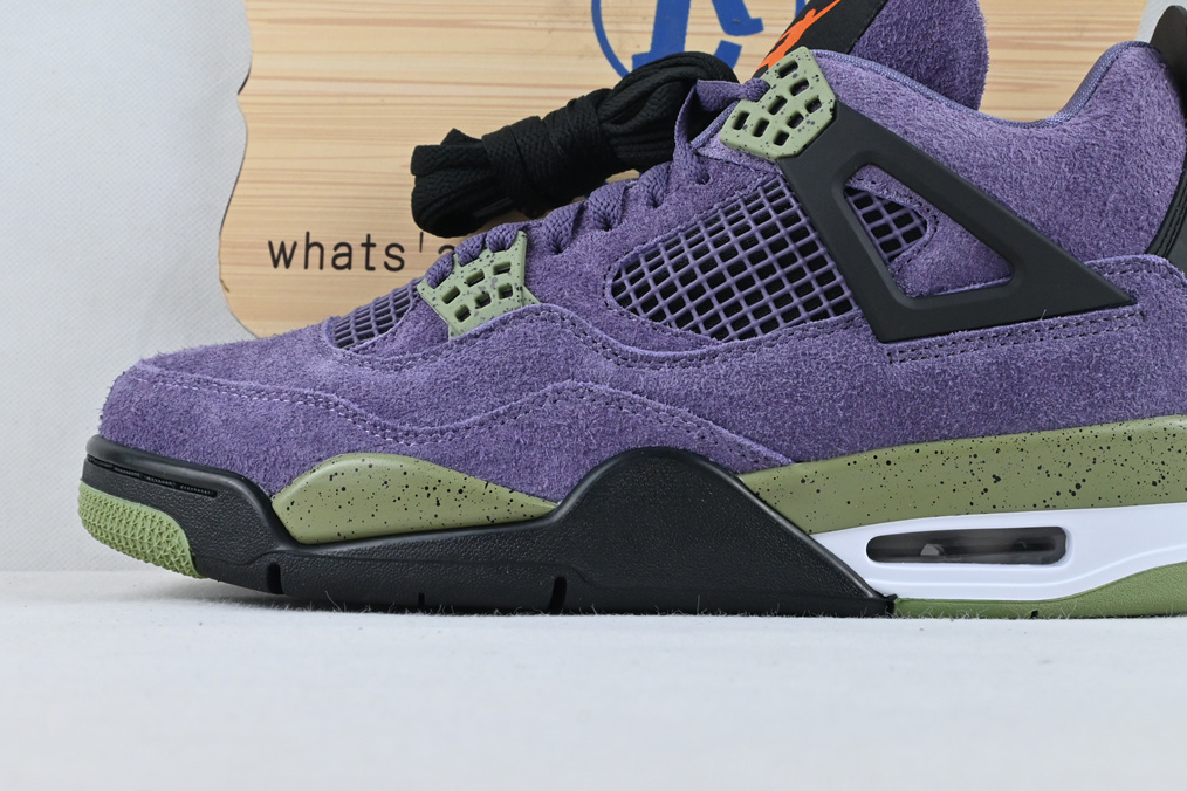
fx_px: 1932
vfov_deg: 23.1
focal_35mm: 59
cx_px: 658
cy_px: 360
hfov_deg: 34.1
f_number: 10
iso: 1000
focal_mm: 33
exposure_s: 1/125
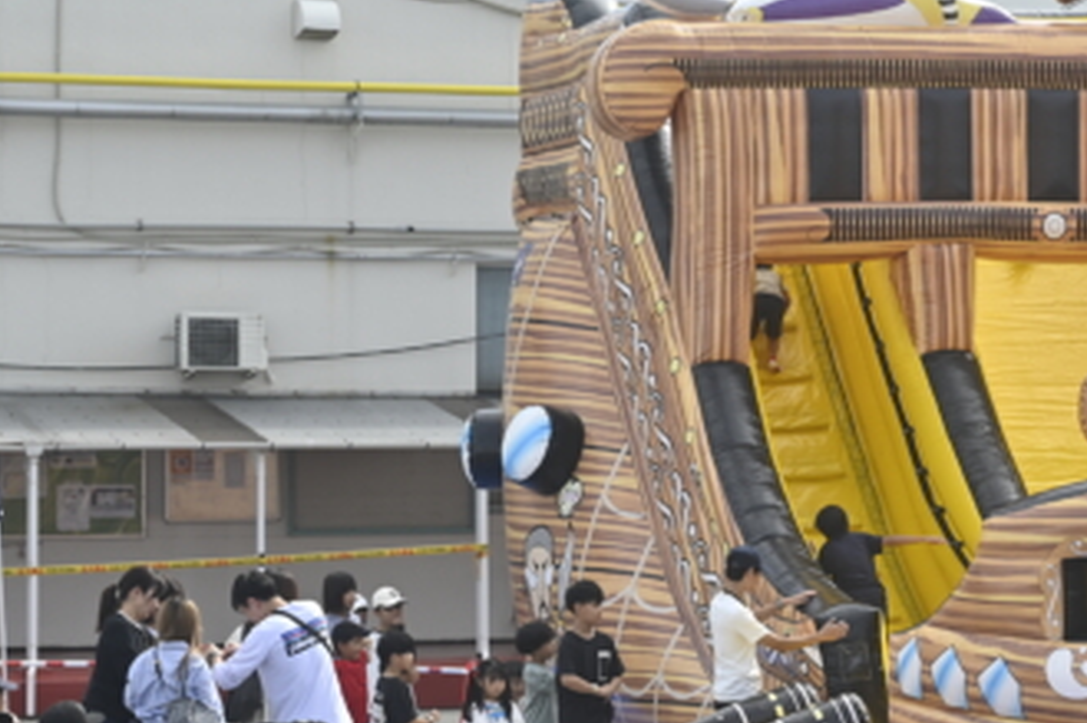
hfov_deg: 14.7
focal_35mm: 139
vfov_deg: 9.9
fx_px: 4195
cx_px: 914
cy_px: 414
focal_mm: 67
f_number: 6.3
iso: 160
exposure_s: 1/500
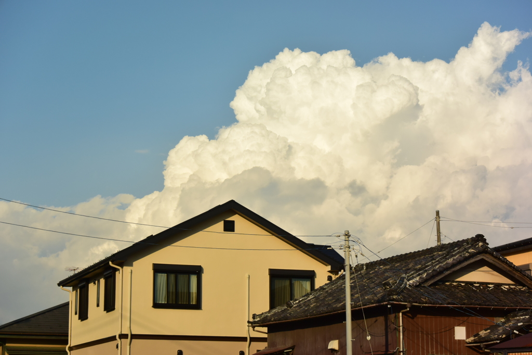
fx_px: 1197
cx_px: 266
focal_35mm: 81
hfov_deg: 25.1
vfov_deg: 16.8
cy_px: 178
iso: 160
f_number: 8
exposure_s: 1/400
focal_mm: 30
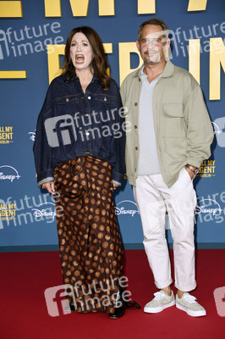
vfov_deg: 22.2
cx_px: 112
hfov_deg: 14.8
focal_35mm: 92
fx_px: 864
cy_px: 170
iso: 800
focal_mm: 92
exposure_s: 1/200
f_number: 5.6
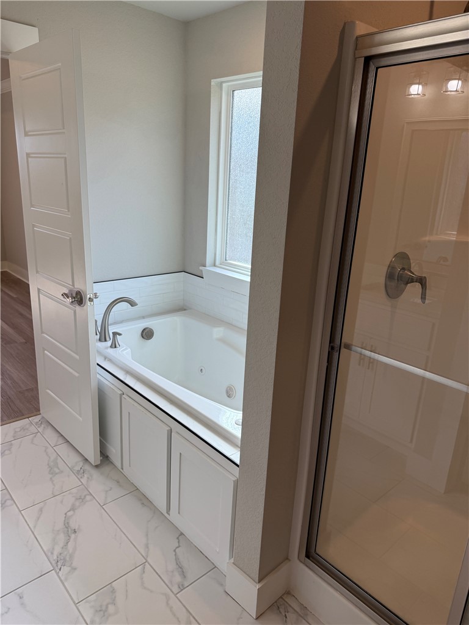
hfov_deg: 56.8
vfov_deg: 71.6
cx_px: 234
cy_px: 312
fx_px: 434
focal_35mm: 24
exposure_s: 1/528
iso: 100
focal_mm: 6.76
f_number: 1.78
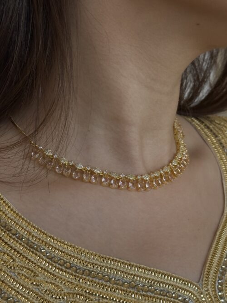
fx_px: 420
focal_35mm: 48
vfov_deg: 39.7
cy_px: 152
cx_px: 114
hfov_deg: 30.3
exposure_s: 1/60
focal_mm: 6.86
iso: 100
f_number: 1.78
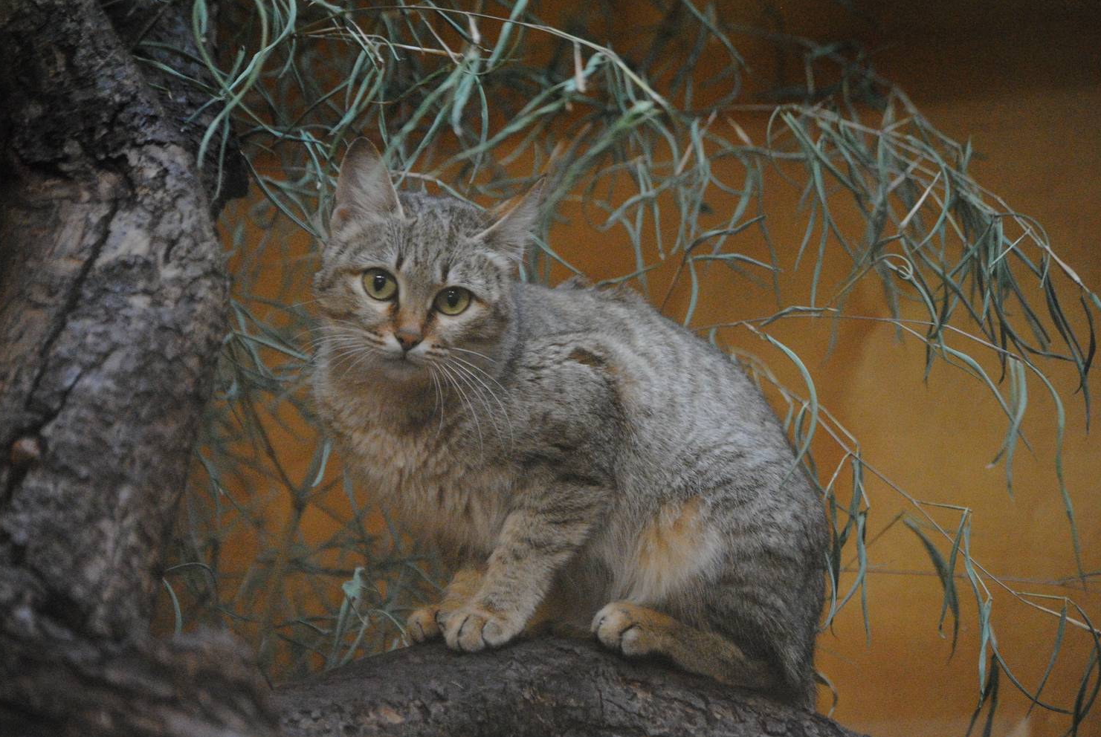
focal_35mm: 162
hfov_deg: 12.7
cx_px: 566
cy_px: 384
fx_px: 4961
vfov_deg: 8.5
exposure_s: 1/30
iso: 1600
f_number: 4.8
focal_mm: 100
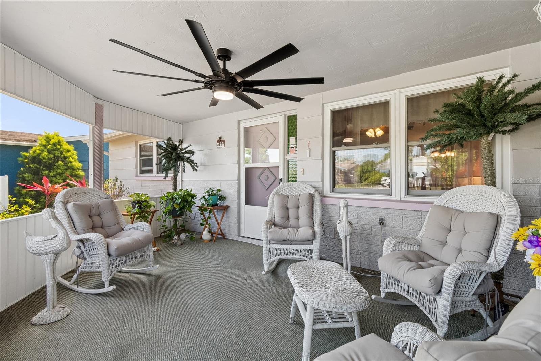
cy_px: 180
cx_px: 270
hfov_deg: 100.4
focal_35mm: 15
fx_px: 225
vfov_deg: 77.3
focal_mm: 10
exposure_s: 1/10
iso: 100
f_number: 7.1
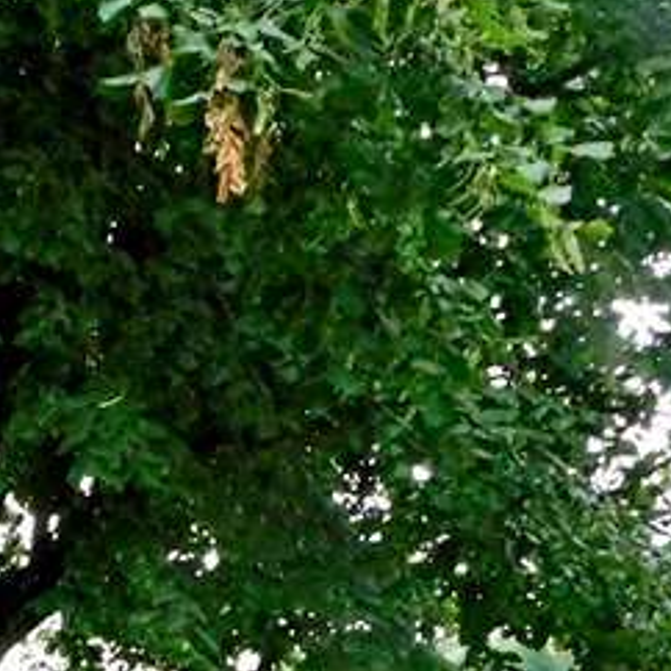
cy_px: 782
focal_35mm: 84
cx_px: -172
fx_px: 1842
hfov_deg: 19.3
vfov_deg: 19.6
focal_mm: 4
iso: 800
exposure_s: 1/1250
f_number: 3
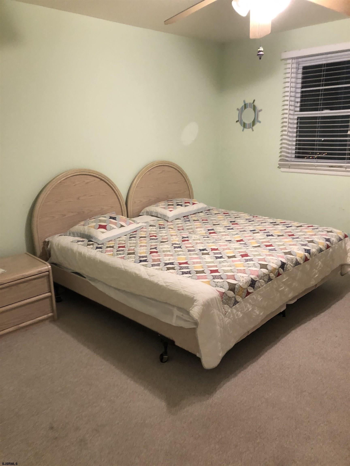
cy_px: 233
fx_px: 377
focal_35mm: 28
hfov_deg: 49.7
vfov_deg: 63.4
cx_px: 175
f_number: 1.8
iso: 80
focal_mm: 3.99
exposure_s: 1/15
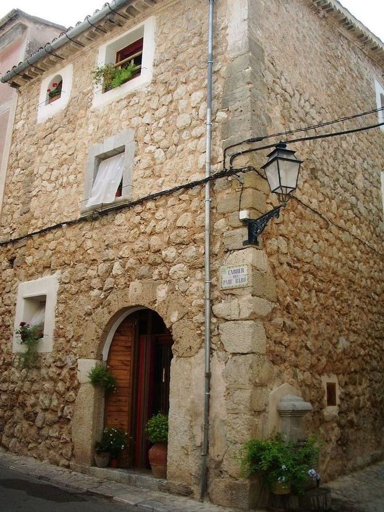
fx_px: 518
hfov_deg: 40.7
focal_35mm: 35
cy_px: 256
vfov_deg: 52.6
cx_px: 192
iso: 50
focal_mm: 5.8
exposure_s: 1/125
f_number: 4.3
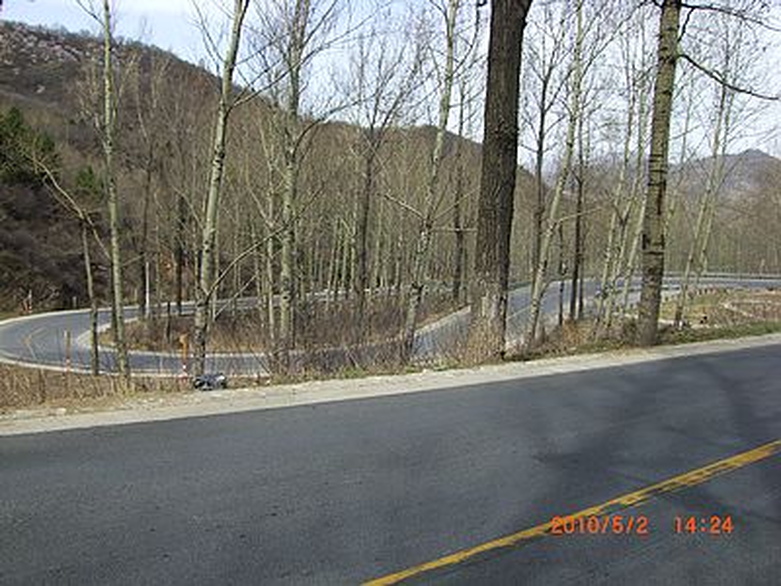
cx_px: 390
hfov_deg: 49.0
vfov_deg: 37.7
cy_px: 293
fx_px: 857
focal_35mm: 38
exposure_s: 1/320
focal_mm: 6.2
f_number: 4.3
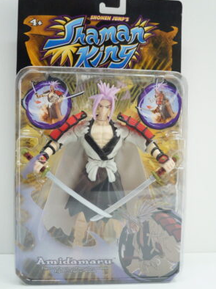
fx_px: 275
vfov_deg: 55.4
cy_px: 151
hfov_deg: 42.9
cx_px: 107
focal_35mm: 33
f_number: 6.3
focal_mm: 20
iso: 2500
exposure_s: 1/60
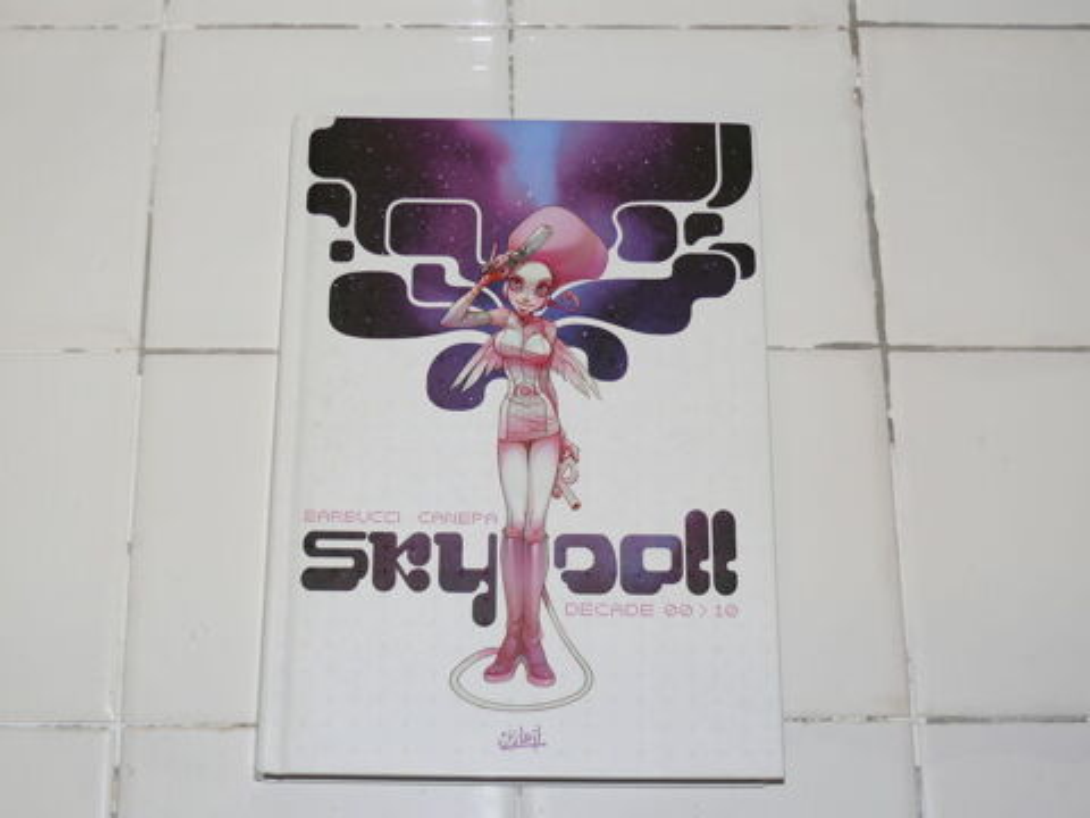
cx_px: 545
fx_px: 1763
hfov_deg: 34.3
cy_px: 409
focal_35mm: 56
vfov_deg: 26.1
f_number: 3.2
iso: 100
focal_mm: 10.4
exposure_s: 1/30
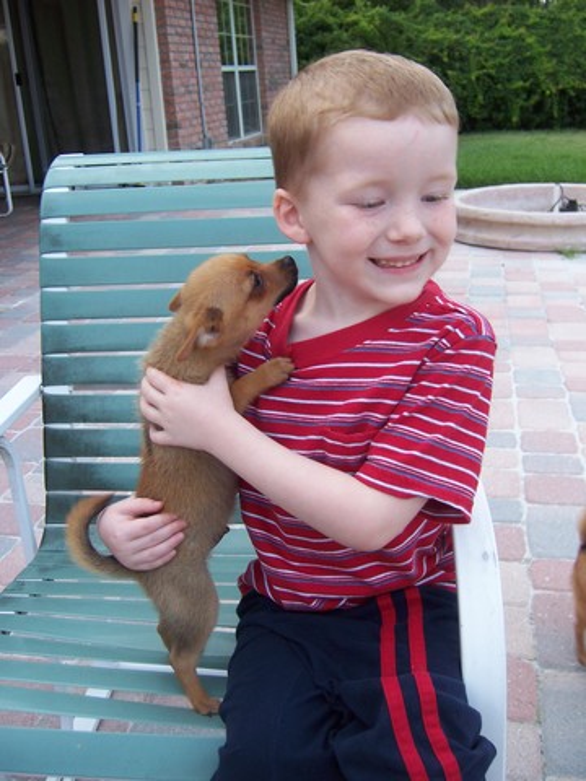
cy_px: 390
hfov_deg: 39.7
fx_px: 813
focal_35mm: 36
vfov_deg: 51.4
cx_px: 293
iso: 80
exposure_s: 1/125
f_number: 2.8
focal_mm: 6.2
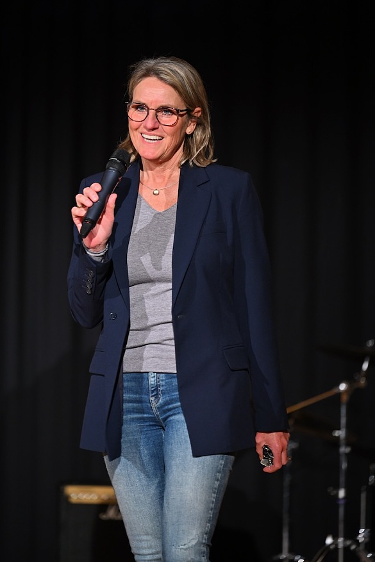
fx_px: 2108
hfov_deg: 10.2
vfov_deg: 15.2
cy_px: 281
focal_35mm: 135
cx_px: 188
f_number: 2.8
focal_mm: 135
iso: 1400
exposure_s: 1/125
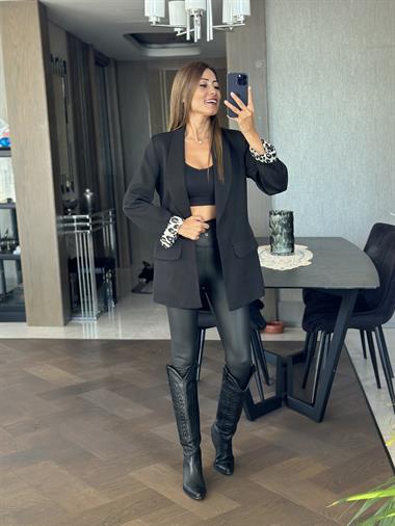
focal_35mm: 48
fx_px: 730
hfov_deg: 30.3
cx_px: 198
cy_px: 263
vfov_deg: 39.6
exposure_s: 1/60
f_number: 1.78
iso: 160
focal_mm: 6.86
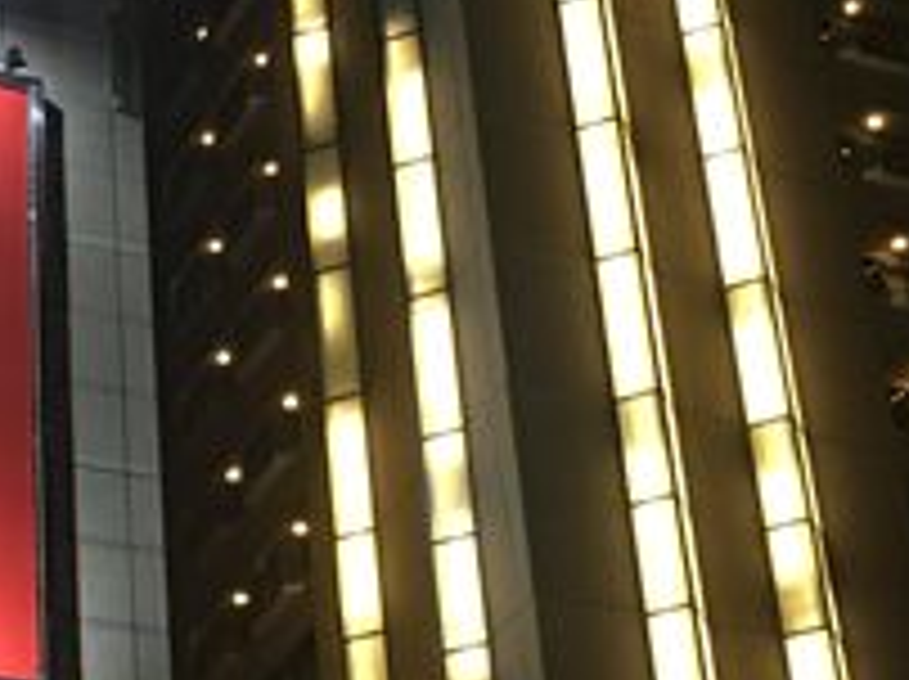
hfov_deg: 17.1
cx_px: 459
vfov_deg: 12.8
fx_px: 3016
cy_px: 455
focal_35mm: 115
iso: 80
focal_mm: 4.15
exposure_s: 1/10
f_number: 2.2
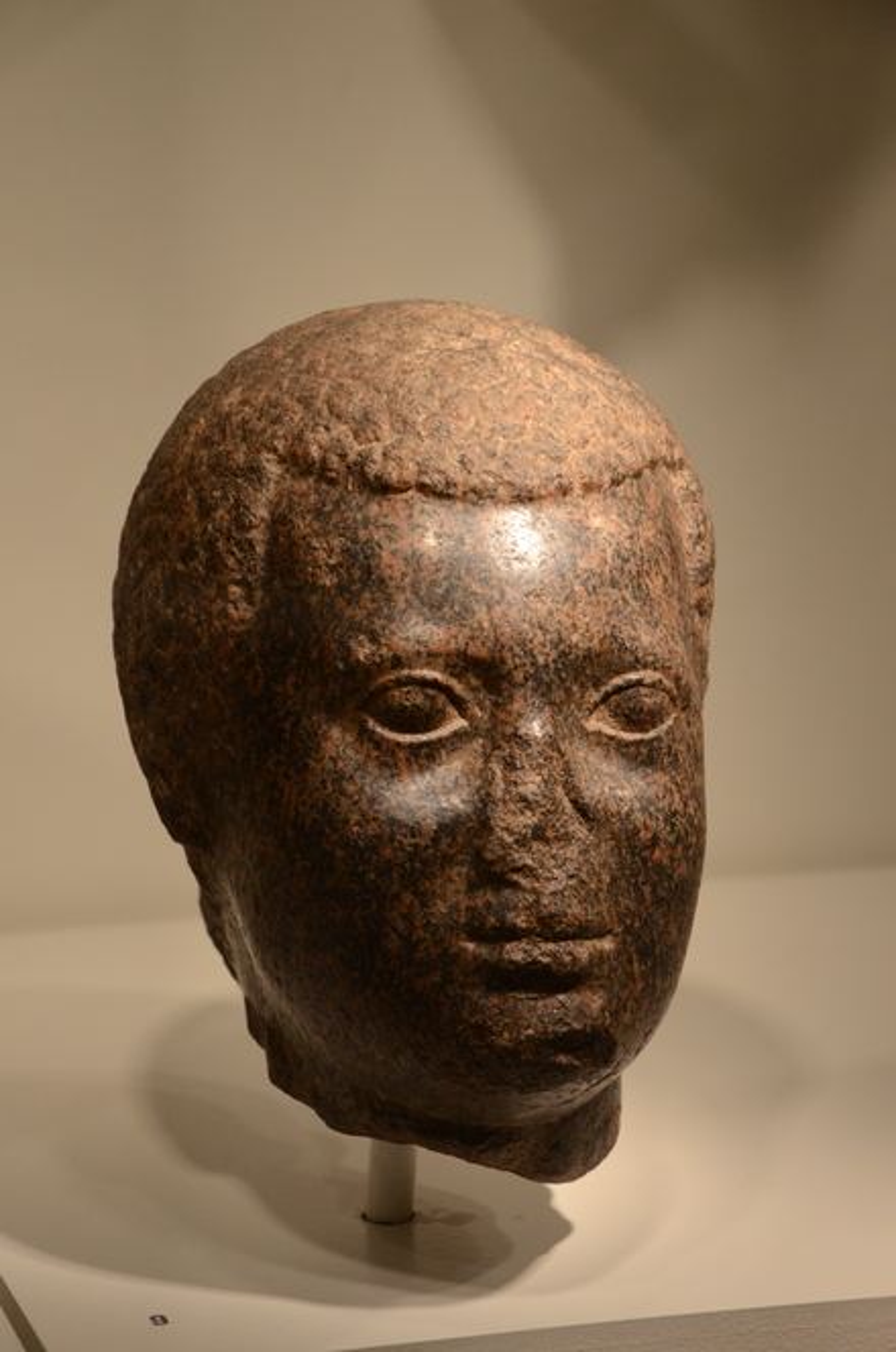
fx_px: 3936
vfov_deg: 19.5
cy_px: 676
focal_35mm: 105
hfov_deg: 13.0
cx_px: 448
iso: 1000
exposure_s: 1/200
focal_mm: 70
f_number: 7.1
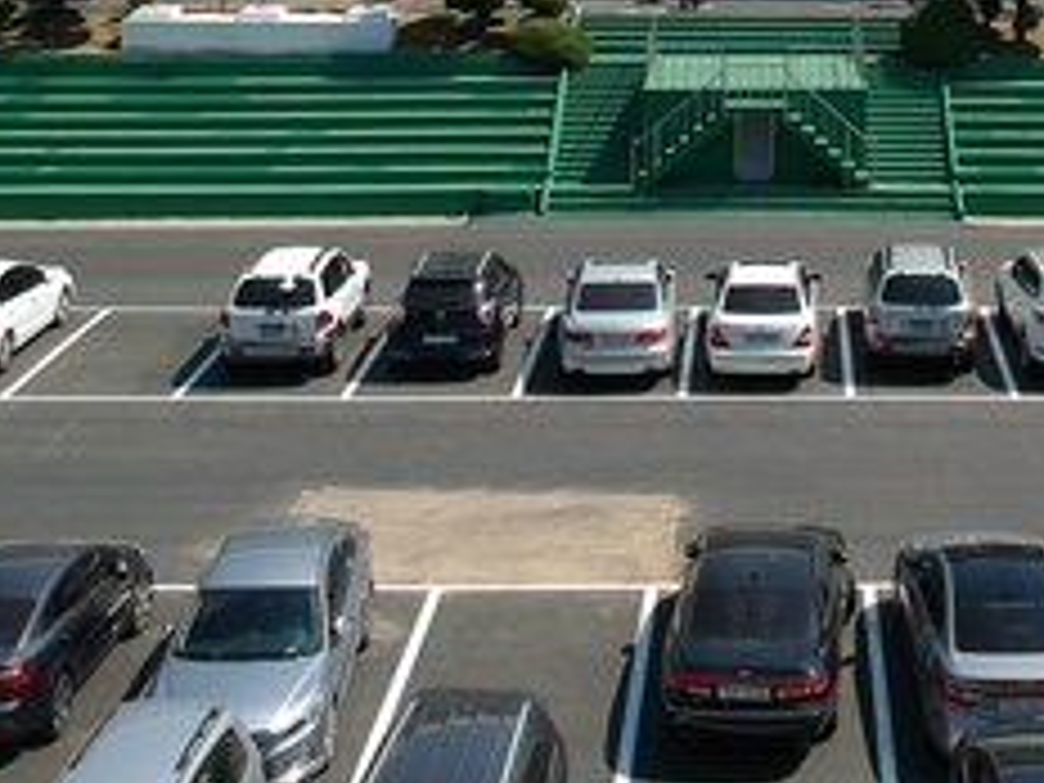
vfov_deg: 19.7
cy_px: -220
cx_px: 806
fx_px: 2081
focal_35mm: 69
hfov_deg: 27.7
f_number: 2.6
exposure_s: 1/1000
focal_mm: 4.49
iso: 100
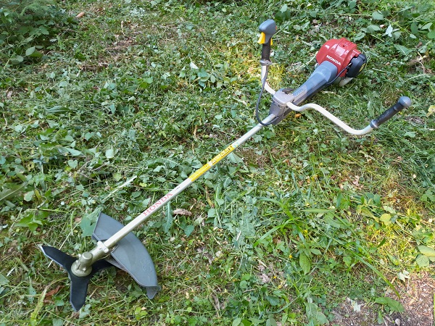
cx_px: 218
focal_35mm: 26
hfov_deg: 67.3
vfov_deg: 53.1
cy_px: 163
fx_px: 327
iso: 160
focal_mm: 4
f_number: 1.8
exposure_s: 1/50
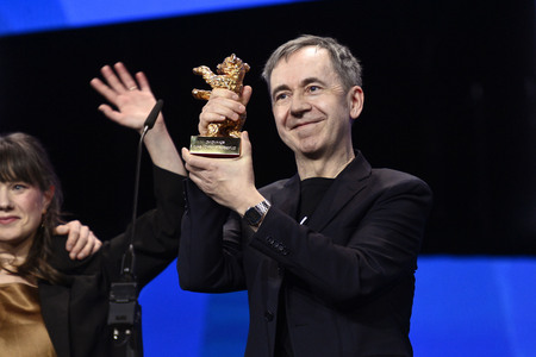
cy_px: 178
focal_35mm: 290
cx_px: 268
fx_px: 4317
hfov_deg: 7.1
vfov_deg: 4.7
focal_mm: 290
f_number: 5.6
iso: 10000
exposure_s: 1/200
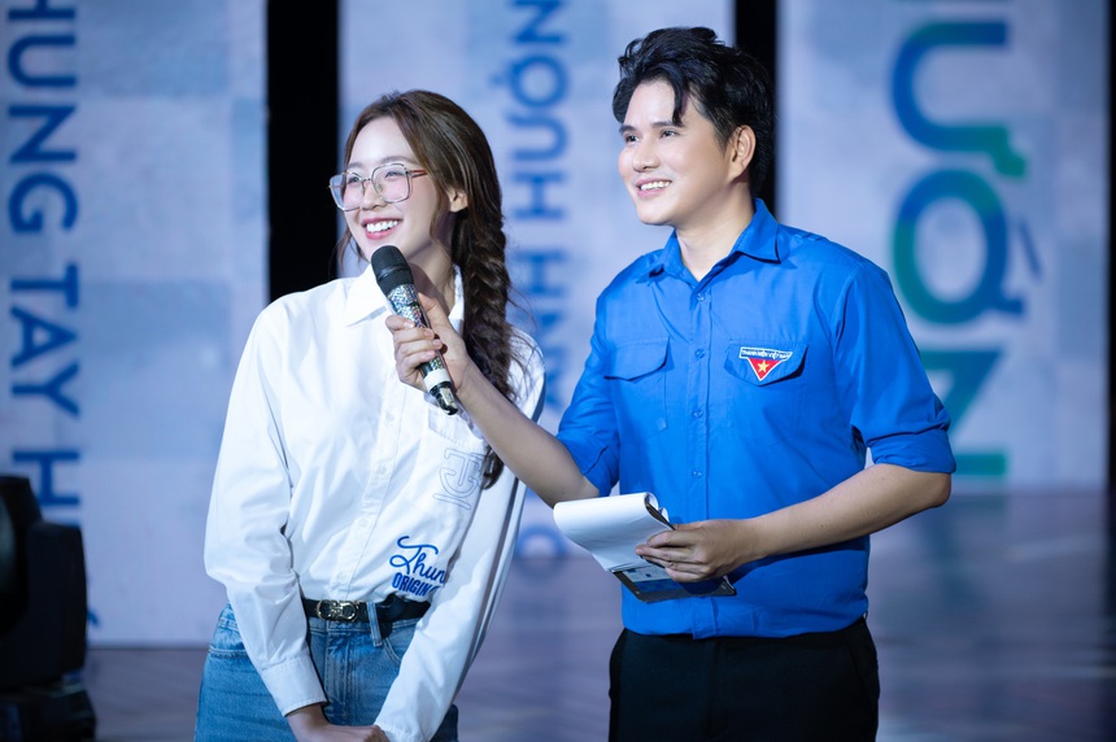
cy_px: 371
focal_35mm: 150
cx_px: 558
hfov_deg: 13.7
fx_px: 4646
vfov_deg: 9.1
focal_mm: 150
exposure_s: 1/320
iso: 640
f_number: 3.5
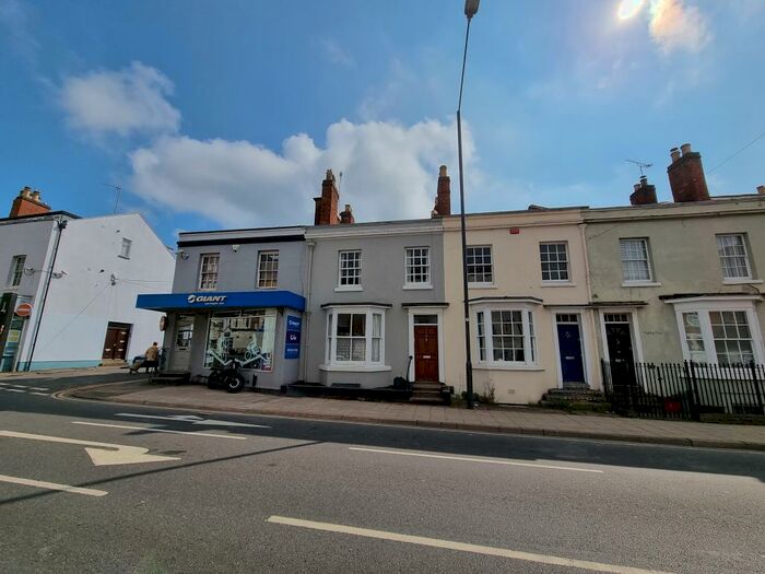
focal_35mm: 13
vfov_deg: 89.9
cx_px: 382
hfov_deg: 106.2
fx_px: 287
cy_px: 287
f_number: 2.2
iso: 50
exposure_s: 1/4976
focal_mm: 2.2
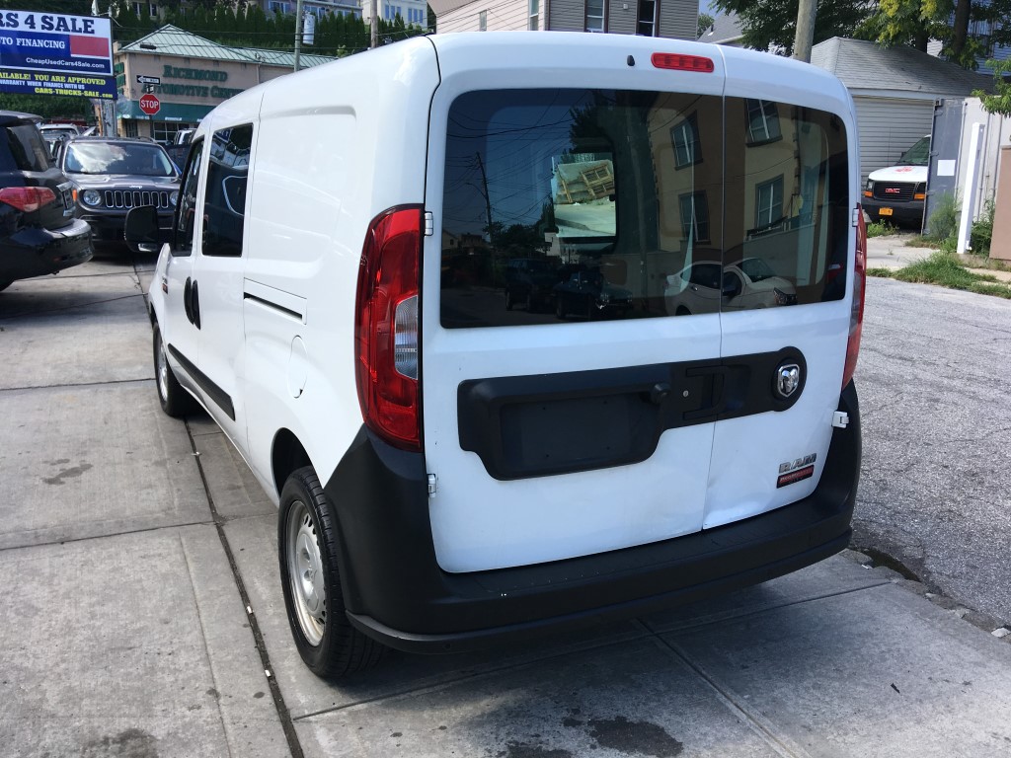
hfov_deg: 61.7
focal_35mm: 29
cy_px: 379
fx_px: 847
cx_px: 506
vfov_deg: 48.2
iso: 25
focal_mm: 4.15
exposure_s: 1/506
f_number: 2.2
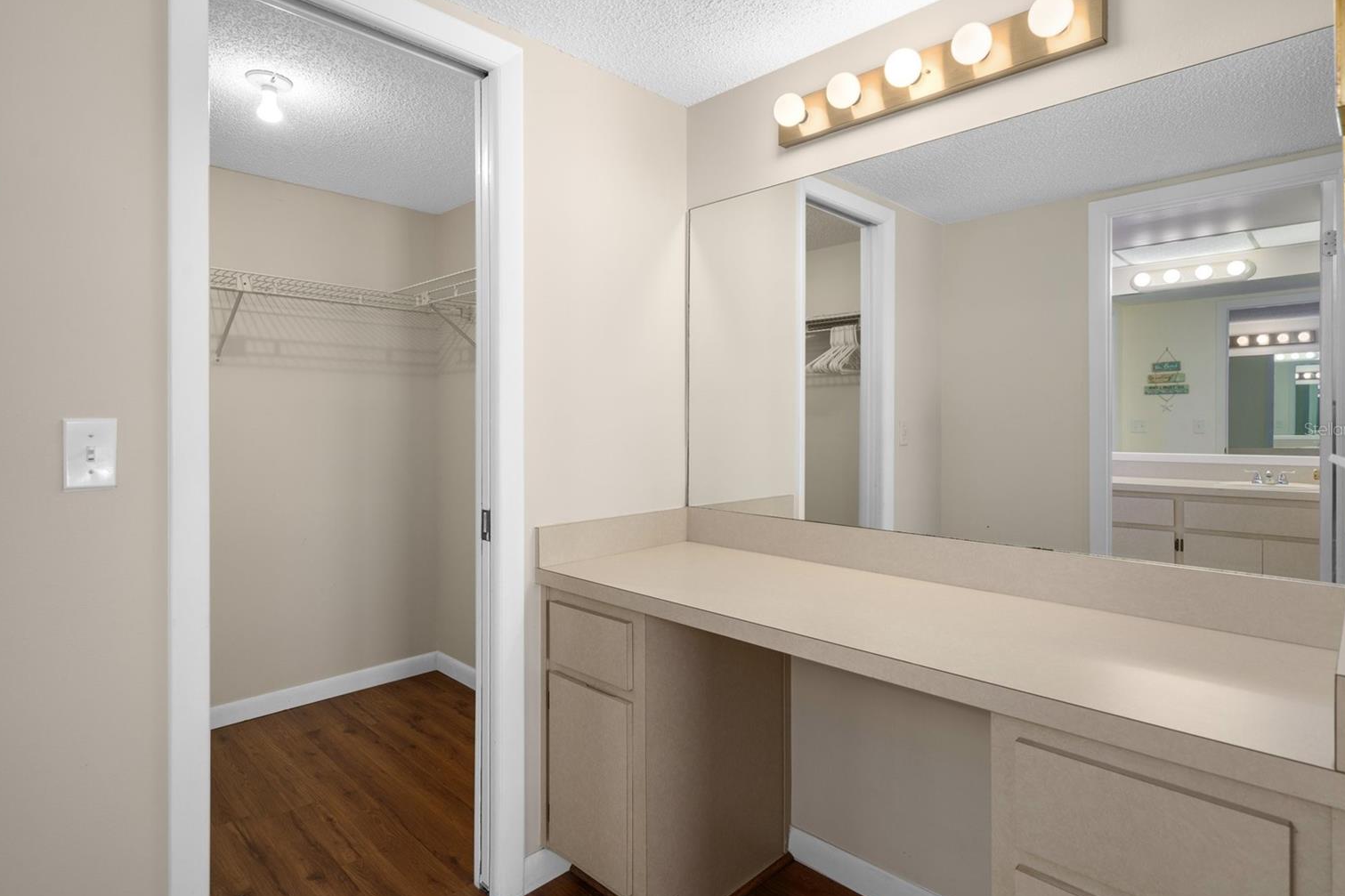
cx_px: 671
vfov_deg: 67.3
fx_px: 672
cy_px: 429
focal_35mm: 18
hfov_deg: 90.0
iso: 320
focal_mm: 17
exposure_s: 1/5
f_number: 8
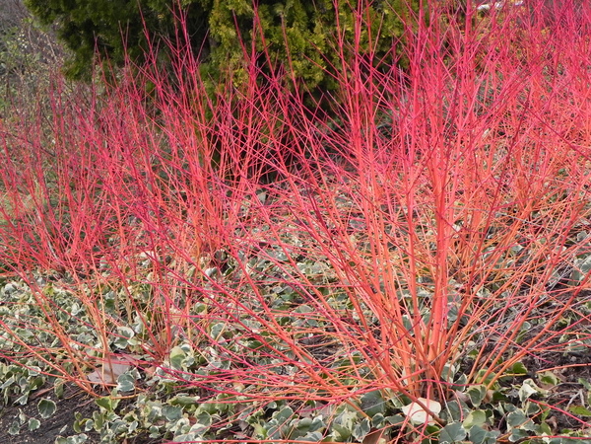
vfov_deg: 17.4
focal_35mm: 85
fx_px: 1451
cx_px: 296
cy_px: 222
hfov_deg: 23.0
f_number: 4.5
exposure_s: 1/137
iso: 160
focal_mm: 15.1
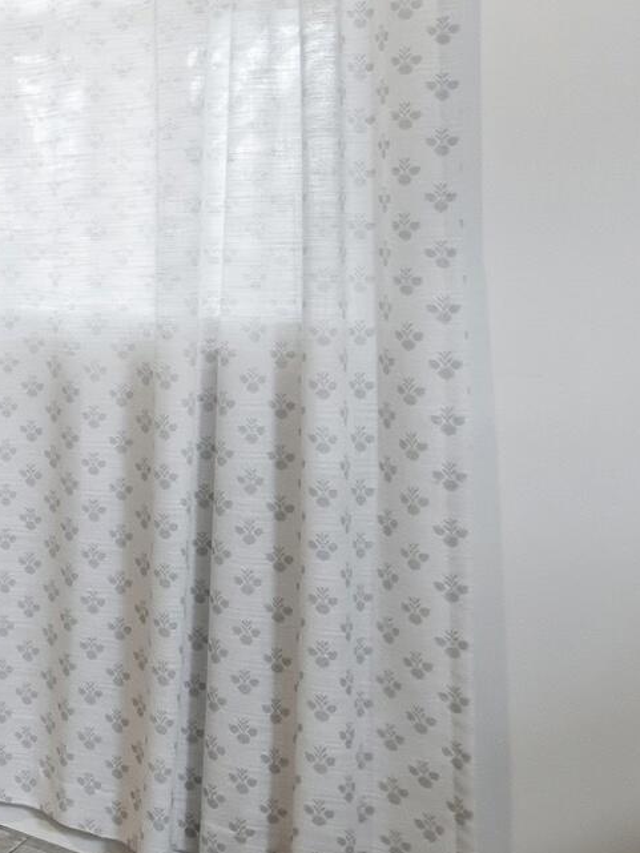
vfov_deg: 41.5
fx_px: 1109
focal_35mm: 45
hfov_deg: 18.3
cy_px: 279
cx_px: -687
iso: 100
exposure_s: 1/100
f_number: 4
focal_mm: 10
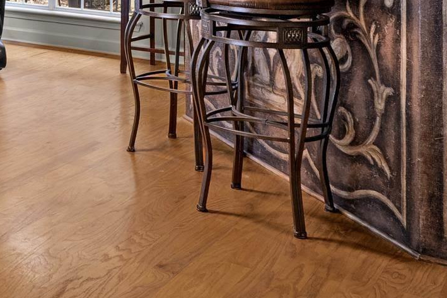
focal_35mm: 65
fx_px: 807
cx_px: -164
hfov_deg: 25.6
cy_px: -121
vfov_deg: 18.9
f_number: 9
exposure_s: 1.3
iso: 200
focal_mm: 10
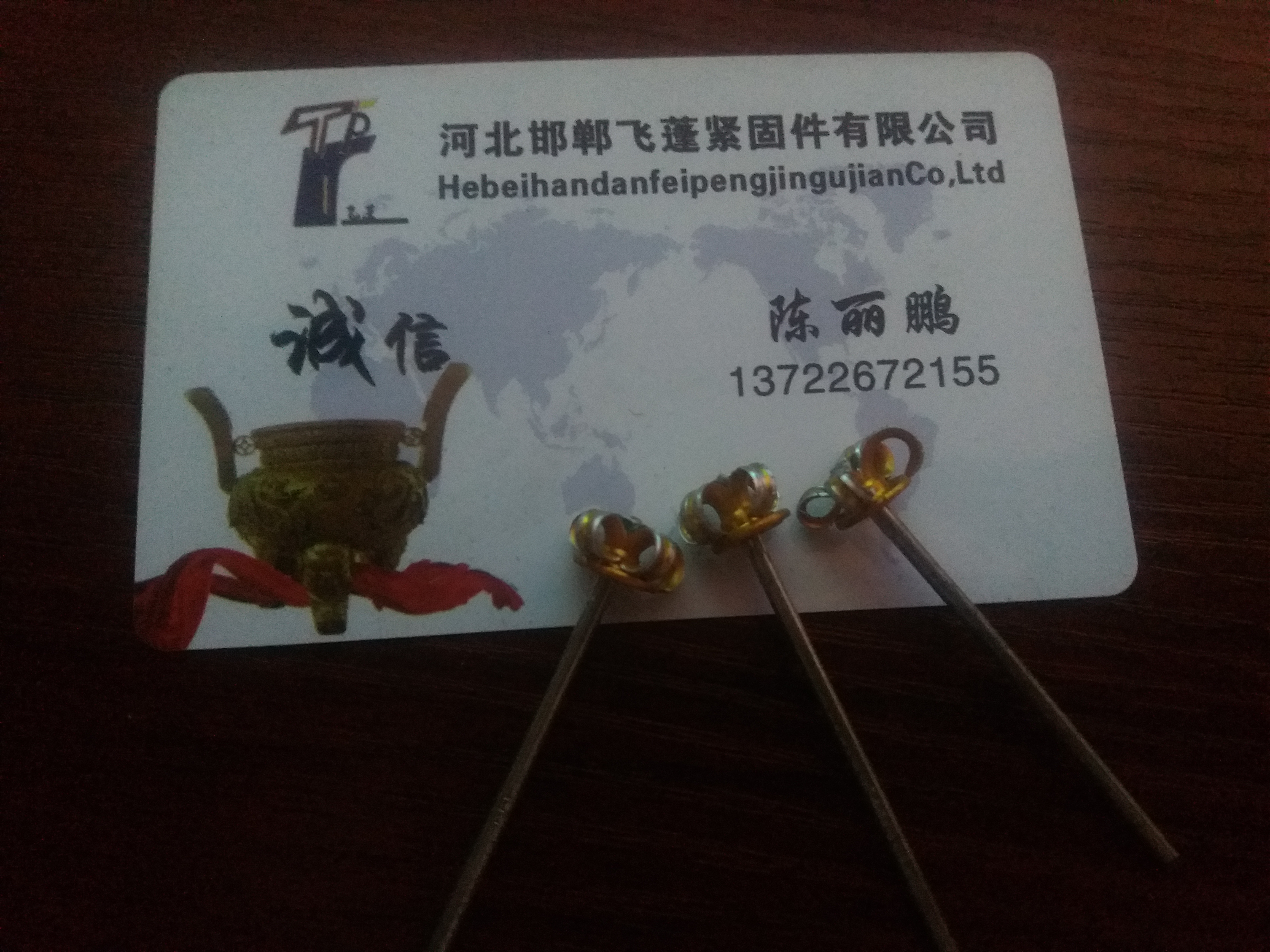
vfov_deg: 49.7
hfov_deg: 63.4
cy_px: 476
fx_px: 1027
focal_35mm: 28
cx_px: 635
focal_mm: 3.7
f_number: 1.9
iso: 400
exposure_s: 1/17
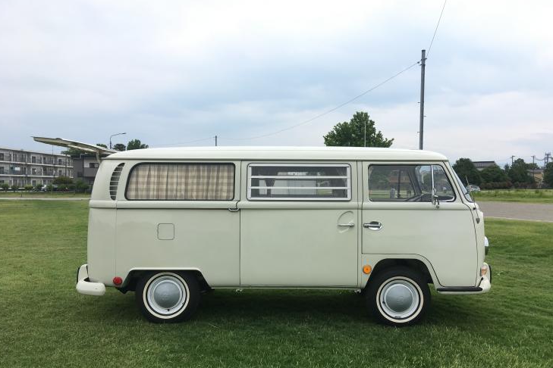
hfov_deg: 60.3
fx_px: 476
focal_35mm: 31
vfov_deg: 42.3
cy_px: 205
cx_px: 280
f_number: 2.2
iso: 25
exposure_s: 1/769
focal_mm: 4.15
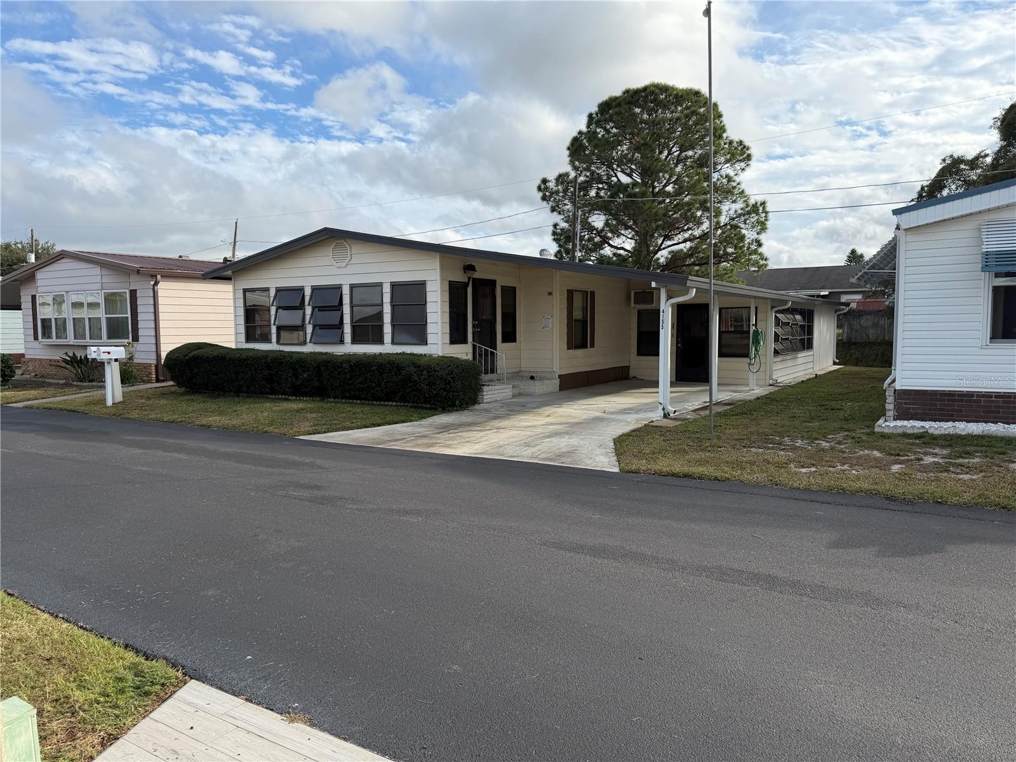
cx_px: 508
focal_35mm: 24
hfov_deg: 71.6
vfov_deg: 56.8
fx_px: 704
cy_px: 381
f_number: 1.78
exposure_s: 1/3425
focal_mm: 6.76
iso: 80
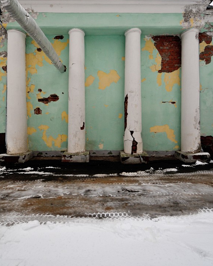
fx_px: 166
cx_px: 106
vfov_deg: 77.3
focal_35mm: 21
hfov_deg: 65.5
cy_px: 115
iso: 500
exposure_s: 1/400
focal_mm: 12
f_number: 6.3
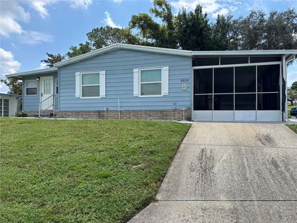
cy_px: 112
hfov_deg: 67.3
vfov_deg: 53.1
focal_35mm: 26
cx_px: 148
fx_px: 223
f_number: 1.6
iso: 50
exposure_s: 1/2857
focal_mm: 5.96
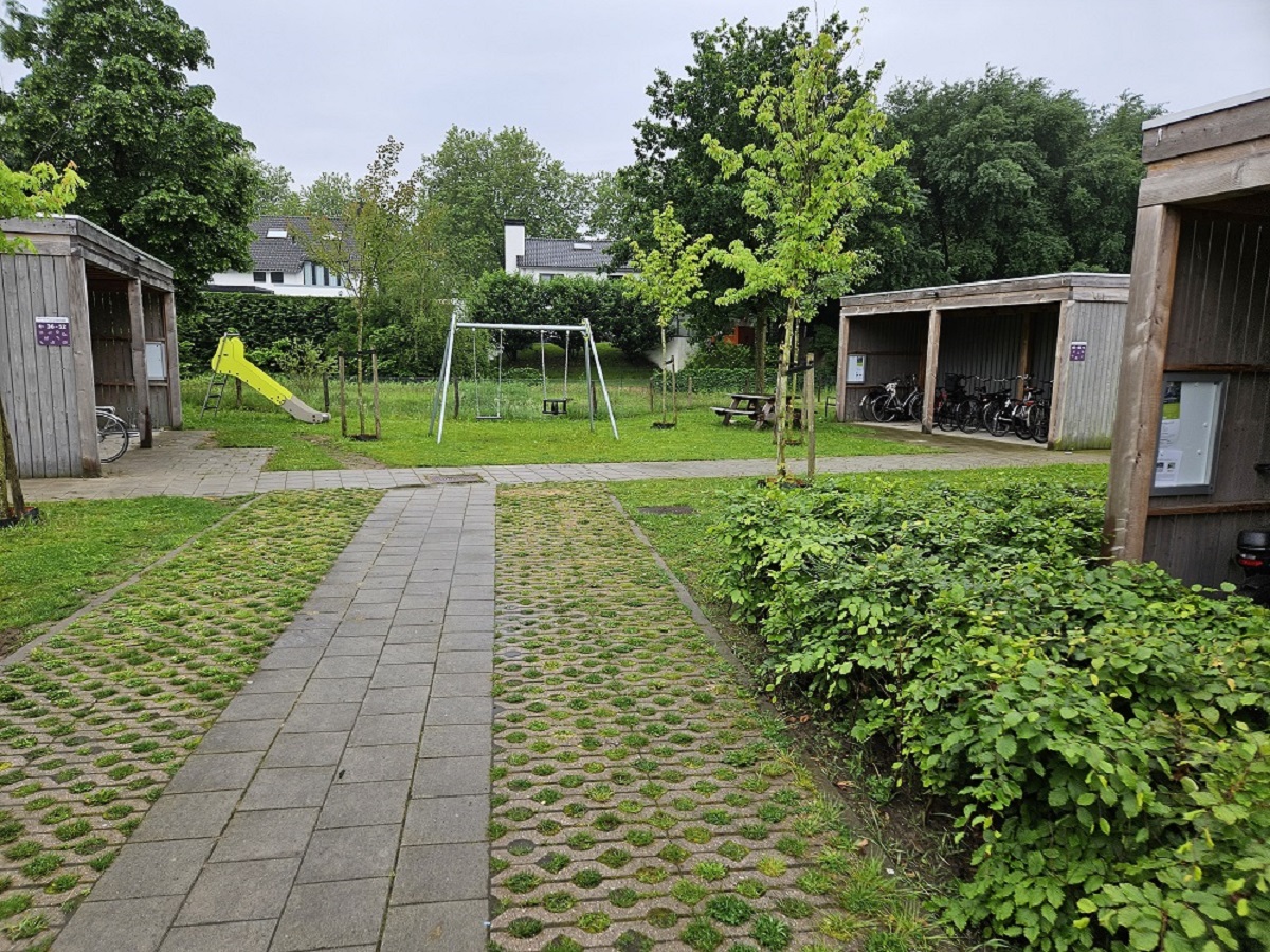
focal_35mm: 23
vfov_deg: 58.9
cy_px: 476
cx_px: 635
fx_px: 844
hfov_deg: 73.9
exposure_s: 1/219
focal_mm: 5.4
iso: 25
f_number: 1.8
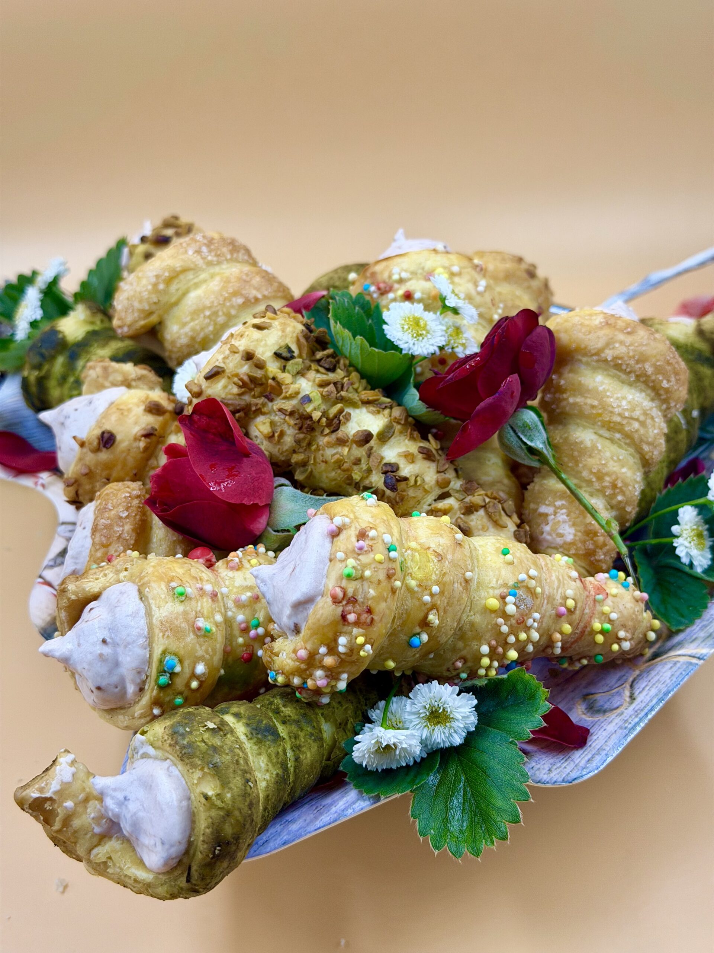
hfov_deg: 30.3
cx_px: 357
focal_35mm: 48
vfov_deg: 39.7
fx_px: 1320
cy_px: 476
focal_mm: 6.76
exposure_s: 1/349
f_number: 1.78
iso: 64
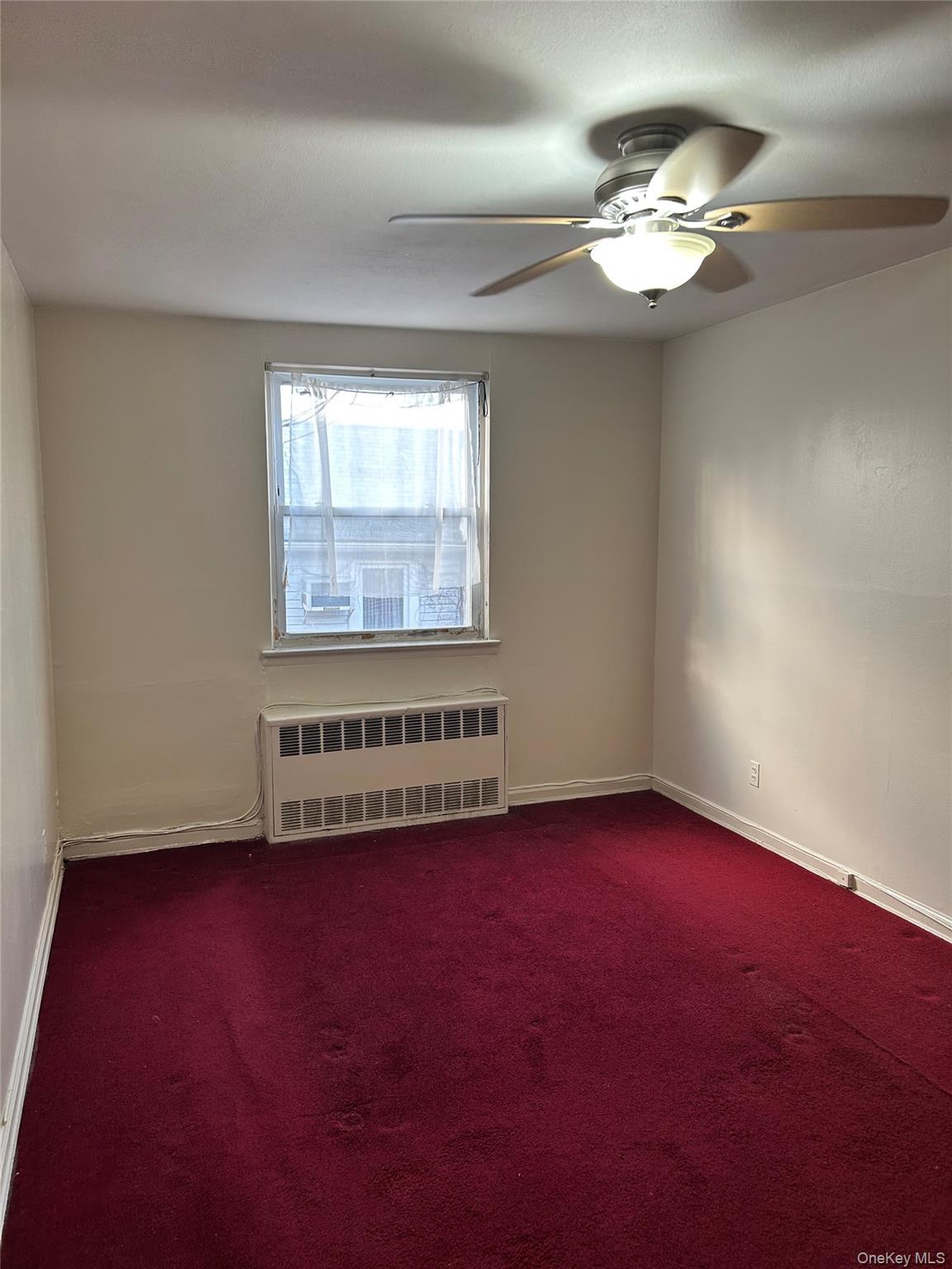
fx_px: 953
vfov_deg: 67.3
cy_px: 634
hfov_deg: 53.1
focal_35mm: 26
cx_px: 476
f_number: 1.5
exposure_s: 1/60
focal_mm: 5.7
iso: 100
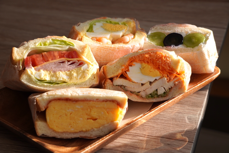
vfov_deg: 13.3
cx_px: 114
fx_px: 659
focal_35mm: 104
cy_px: 76
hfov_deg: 19.7
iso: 100
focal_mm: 69
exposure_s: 1/250
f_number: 6.3
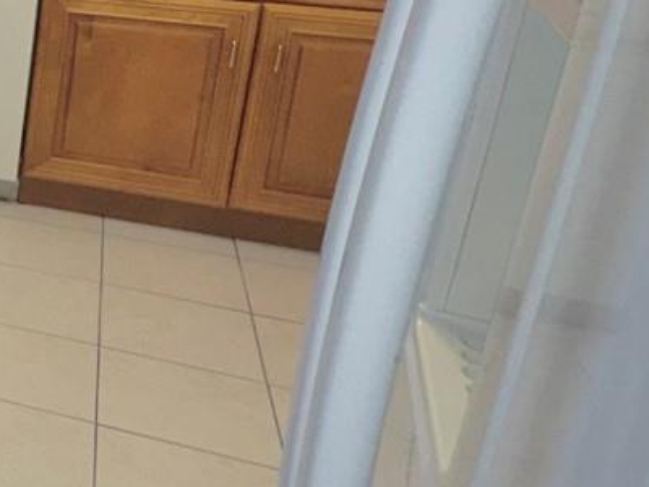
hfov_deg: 23.2
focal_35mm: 56
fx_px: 1050
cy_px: 39
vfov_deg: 25.2
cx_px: -448
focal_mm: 2.22
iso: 80
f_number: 2.2
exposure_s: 1/122
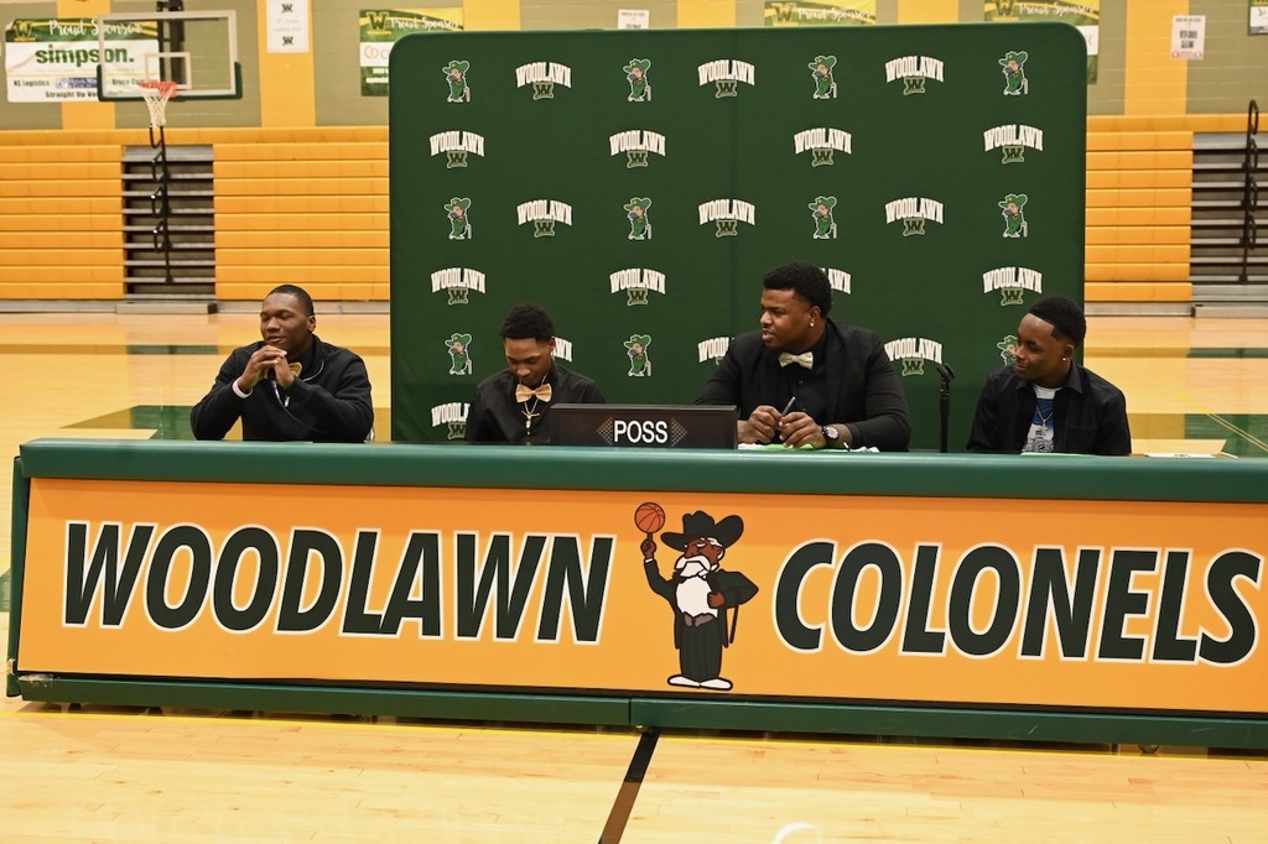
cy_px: 422
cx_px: 634
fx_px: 1655
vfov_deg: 28.6
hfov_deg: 41.9
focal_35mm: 47
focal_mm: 47
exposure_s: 1/200
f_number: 5
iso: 3200
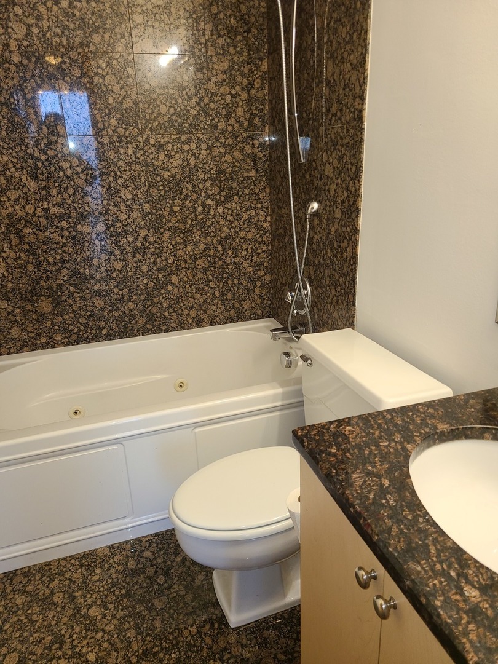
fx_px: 499
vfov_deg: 67.3
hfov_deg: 53.1
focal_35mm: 26
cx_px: 249
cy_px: 332
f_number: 1.8
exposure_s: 1/60
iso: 100
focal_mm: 5.4
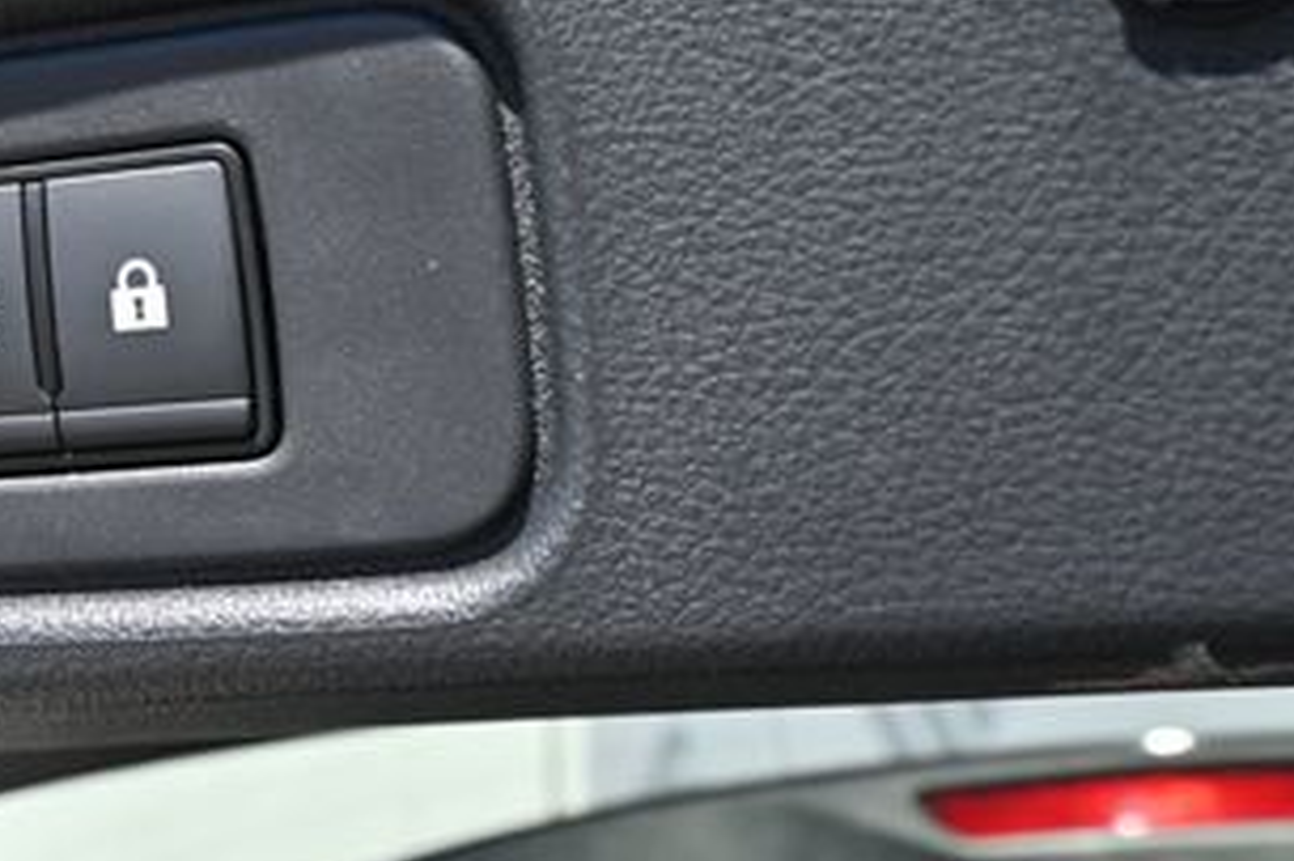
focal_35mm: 63
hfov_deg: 30.4
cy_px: 305
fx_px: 2263
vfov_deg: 21.5
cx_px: 106
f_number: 5.6
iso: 200
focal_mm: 20
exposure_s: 1/250
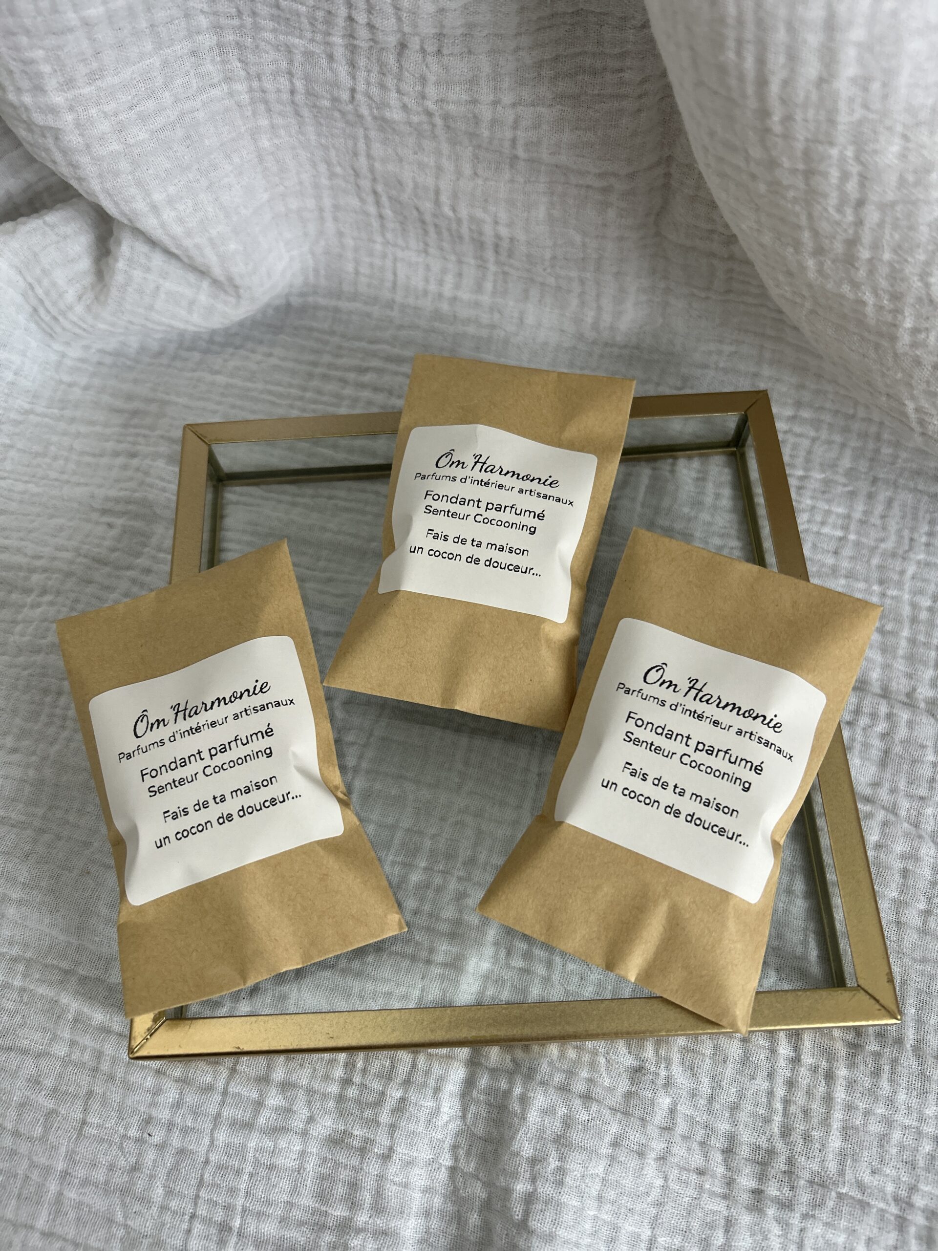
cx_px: 469
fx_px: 939
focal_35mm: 26
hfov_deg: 53.1
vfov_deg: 67.3
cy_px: 626
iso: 125
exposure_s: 1/103
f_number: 1.5
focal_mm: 5.7
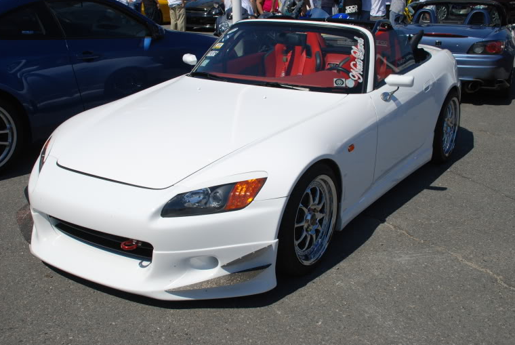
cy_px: 167
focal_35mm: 41
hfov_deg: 47.3
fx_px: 587
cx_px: 267
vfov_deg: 32.7
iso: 100
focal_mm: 26
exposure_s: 1/320
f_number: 9
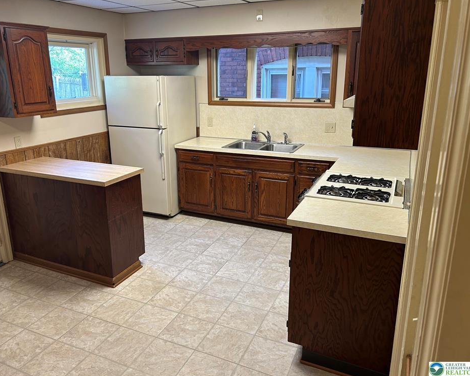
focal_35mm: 28
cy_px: 184
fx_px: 389
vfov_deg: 51.5
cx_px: 221
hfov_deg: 62.2
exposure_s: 1/60
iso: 80
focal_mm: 5.7
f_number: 1.5
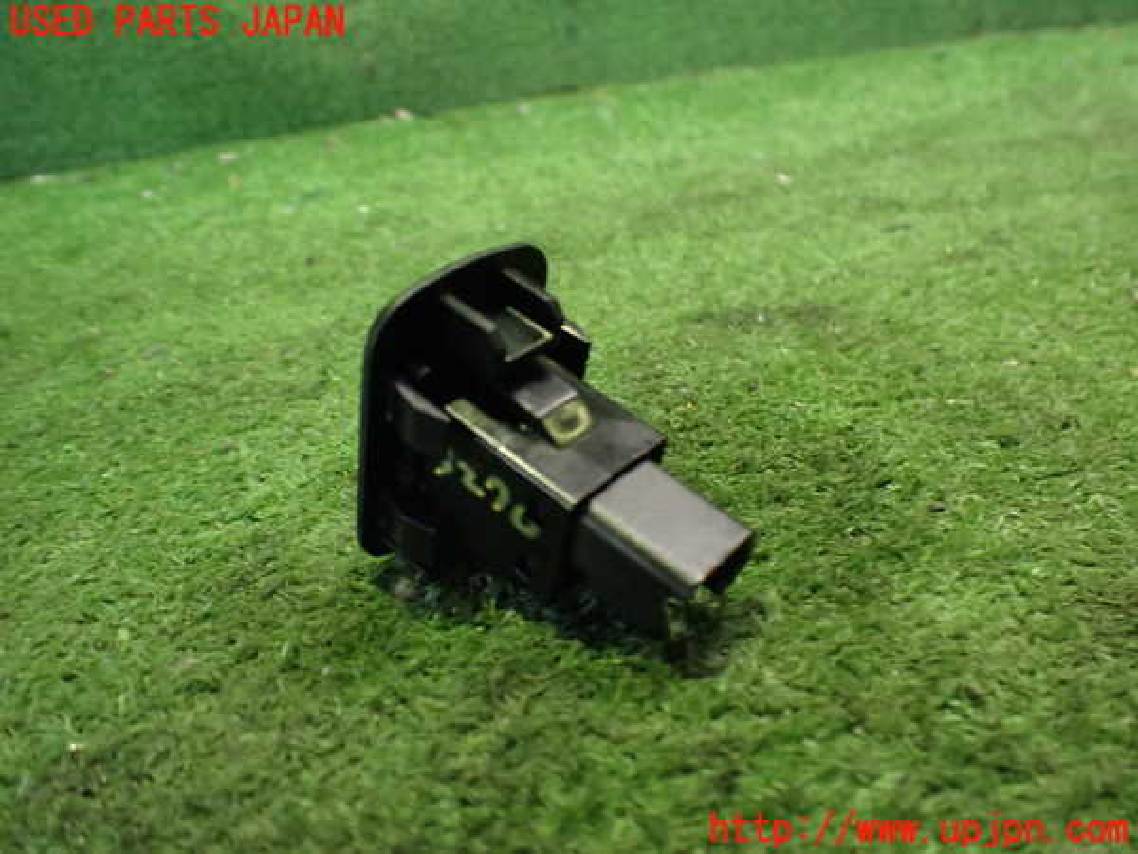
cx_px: 569
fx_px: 986
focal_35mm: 30
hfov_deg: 60.0
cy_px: 427
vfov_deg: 46.8
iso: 1000
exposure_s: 1/30
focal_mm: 5.4
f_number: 2.3
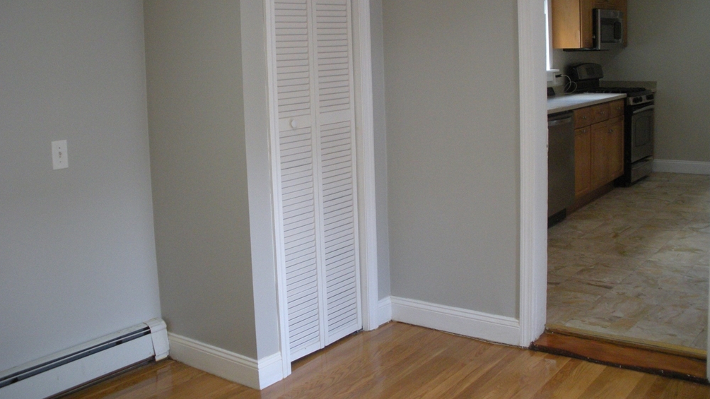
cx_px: 351
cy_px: 138
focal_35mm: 40
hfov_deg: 50.5
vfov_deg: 29.5
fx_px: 753
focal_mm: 6.3
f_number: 3.5
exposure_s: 1/59.2
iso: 283
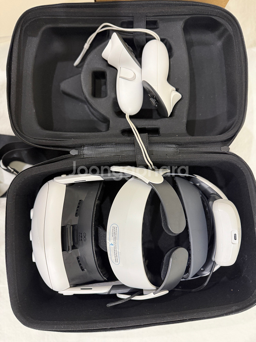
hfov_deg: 56.8
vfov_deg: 71.6
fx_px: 237
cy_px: 171
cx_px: 128
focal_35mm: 24
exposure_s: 1/60
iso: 400
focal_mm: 6.76
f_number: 1.78
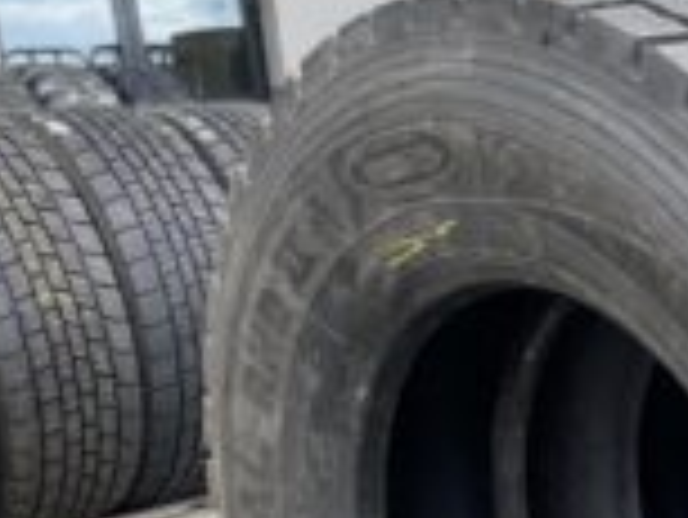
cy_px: 588
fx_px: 1452
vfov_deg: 19.3
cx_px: 832
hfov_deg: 24.1
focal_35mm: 73
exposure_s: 1/235
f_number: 1.8
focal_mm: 4.25
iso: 32
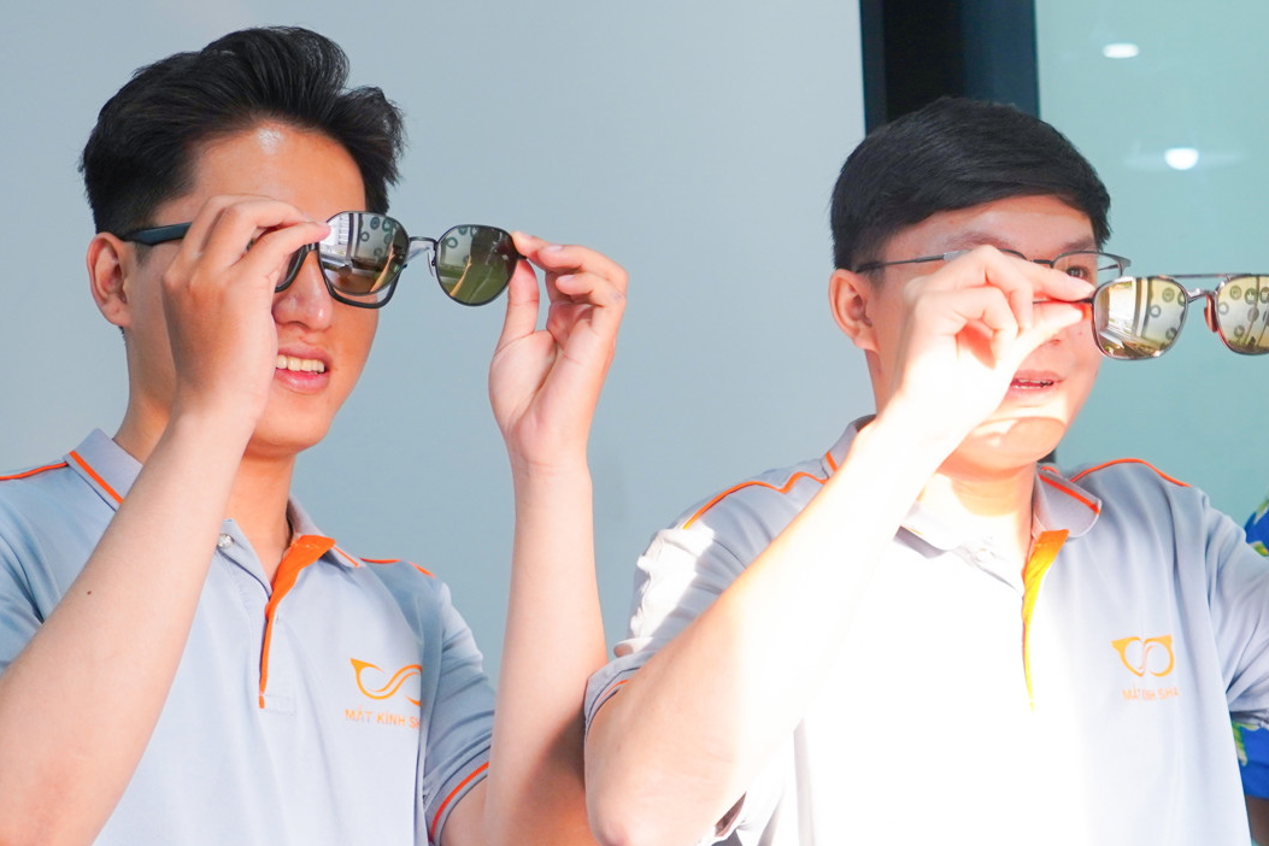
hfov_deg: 27.8
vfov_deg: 19.1
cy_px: 449
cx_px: 982
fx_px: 2519
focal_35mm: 71
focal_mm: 24.5
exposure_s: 1/160
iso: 320
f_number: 2.8
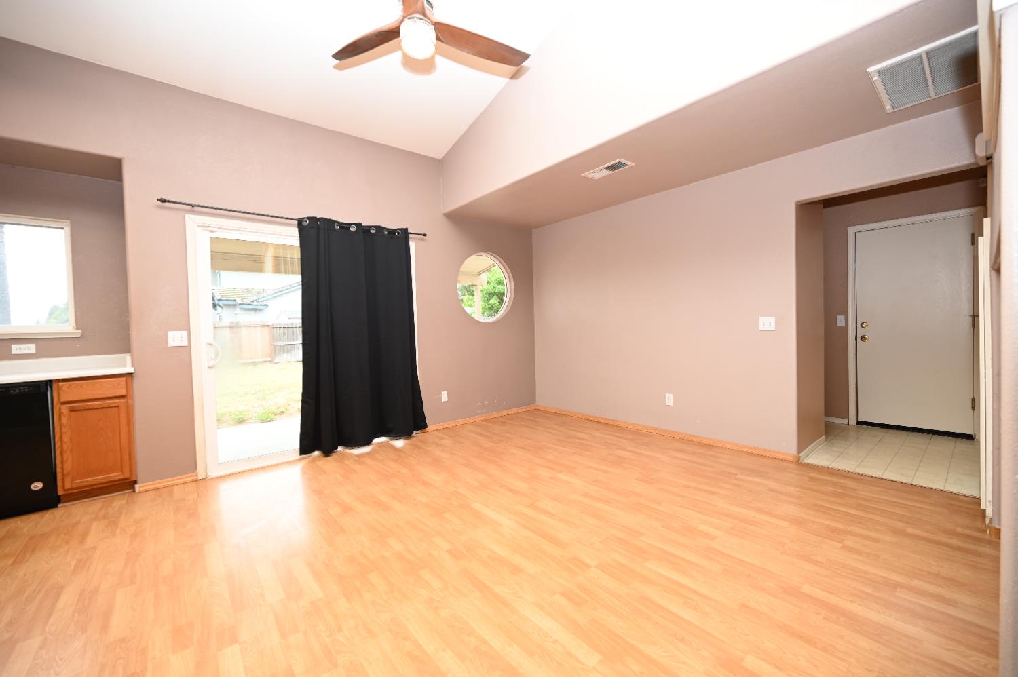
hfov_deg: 104.3
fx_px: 396
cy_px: 338
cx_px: 509
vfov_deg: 81.1
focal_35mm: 14
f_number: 4
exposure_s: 1/60
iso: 500
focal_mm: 14
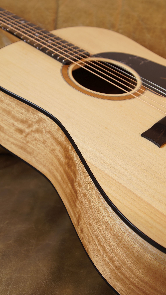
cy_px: 148
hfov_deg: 24.9
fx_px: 376
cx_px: 79
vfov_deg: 42.9
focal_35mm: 48
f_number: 5
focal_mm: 30
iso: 100
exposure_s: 1/10
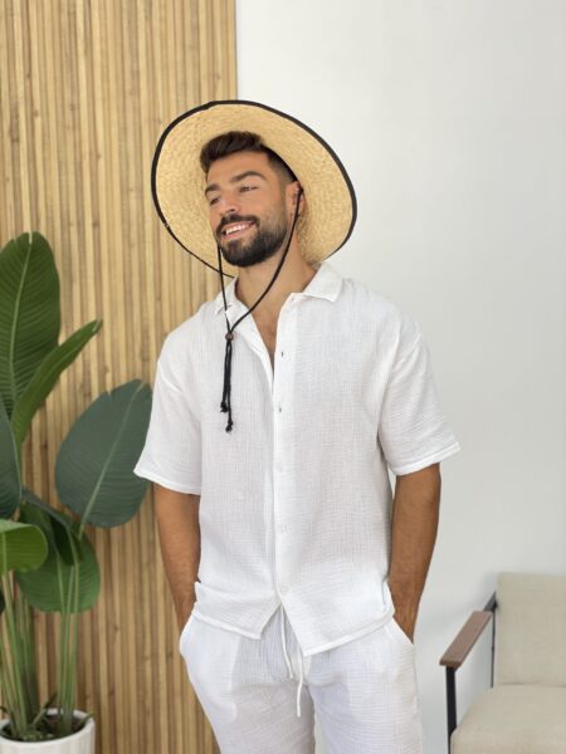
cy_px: 377
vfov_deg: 36.8
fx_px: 1134
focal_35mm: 52
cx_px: 283
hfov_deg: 28.0
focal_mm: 6
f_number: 2
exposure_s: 1/100
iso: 32
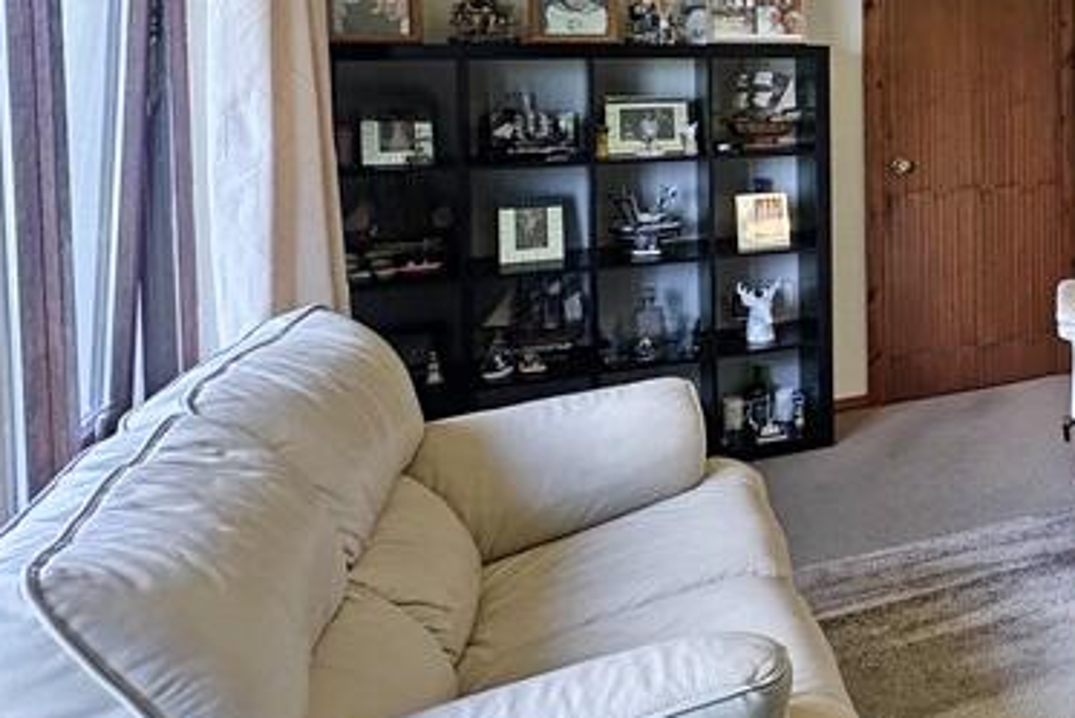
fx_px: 1165
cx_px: 1311
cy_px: 89
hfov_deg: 36.9
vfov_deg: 32.7
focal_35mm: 39
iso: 64
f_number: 2.2
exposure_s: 1/100
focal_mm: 2.22
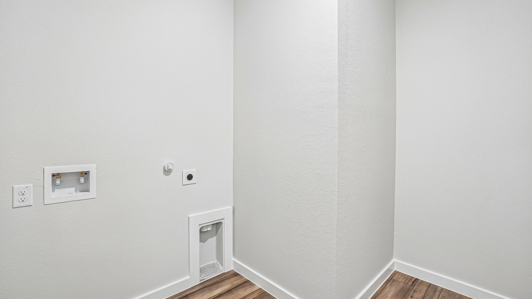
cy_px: 142
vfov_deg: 67.0
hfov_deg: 99.4
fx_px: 226
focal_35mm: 16
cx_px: 266
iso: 400
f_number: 8
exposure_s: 1/8
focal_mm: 10
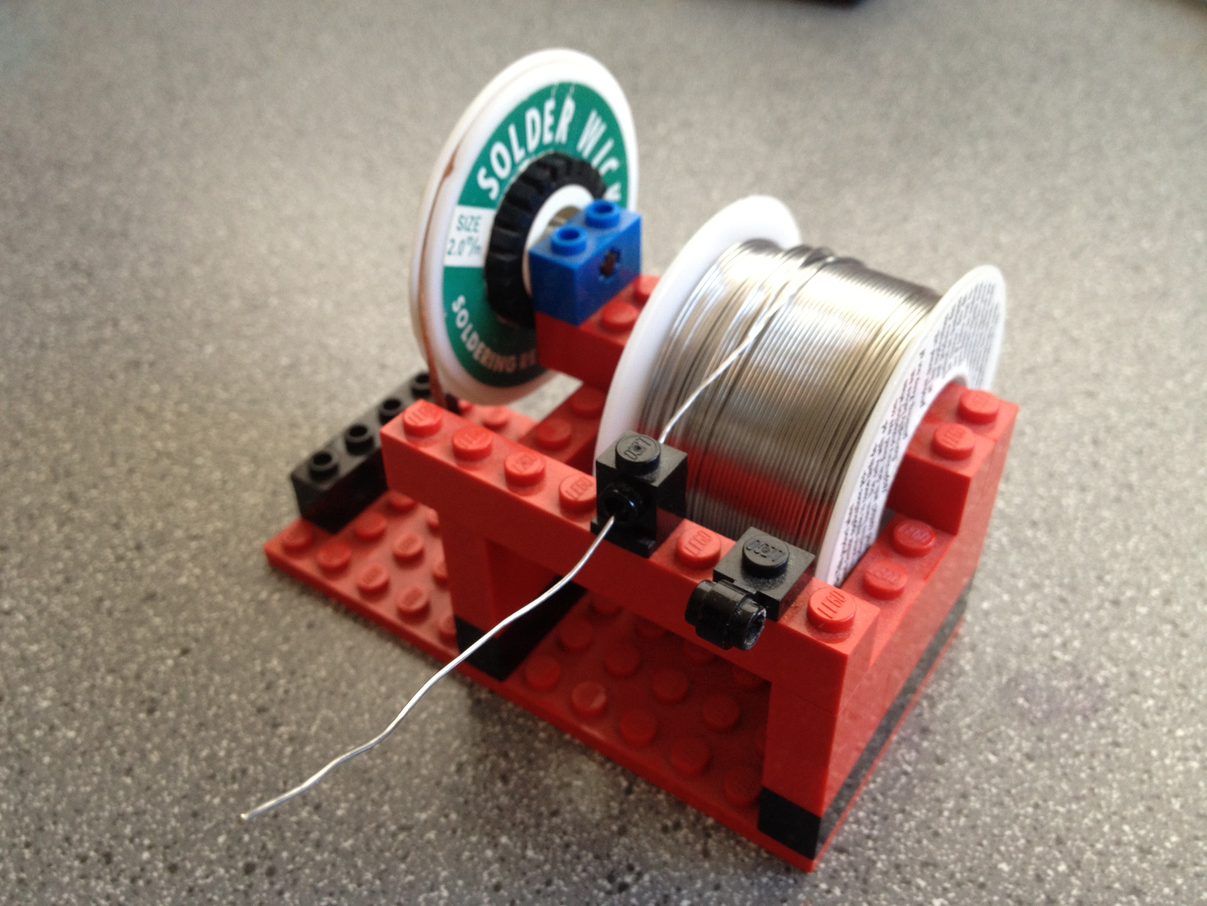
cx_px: 604
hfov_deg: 52.6
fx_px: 1220
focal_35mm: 35
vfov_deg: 40.7
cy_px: 453
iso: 100
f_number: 2.4
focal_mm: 4.28
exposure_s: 1/20
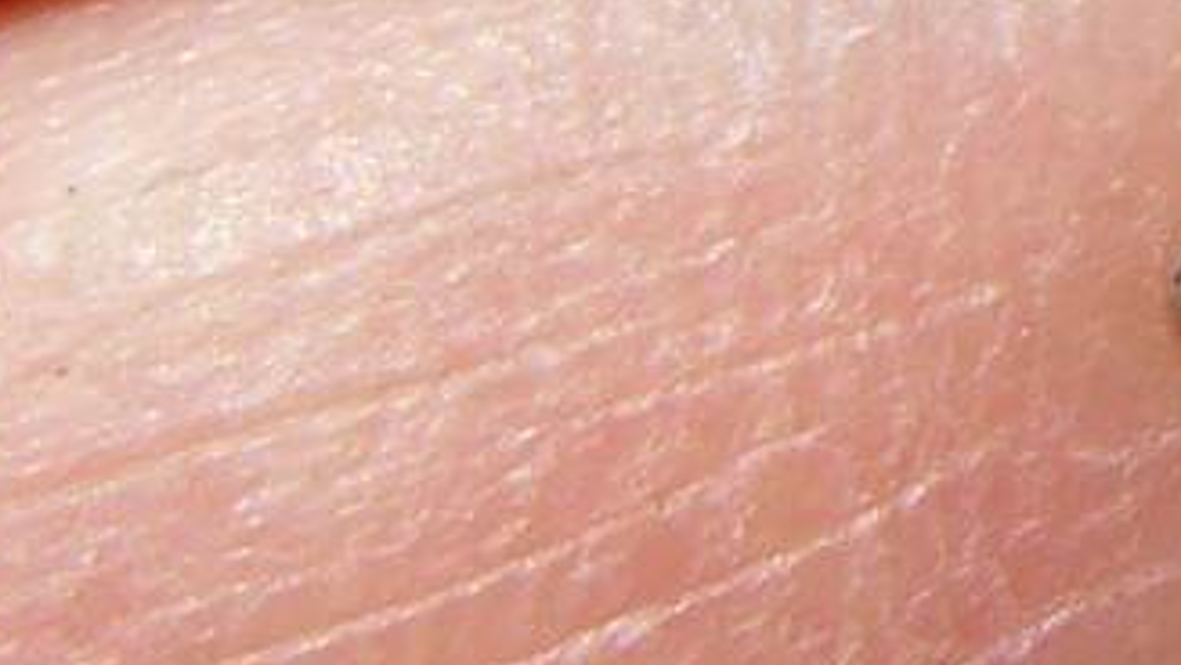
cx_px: 1976
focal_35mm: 246
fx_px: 7704
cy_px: -1225
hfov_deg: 8.5
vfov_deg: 4.7
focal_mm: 6
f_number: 5.6
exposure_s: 1/320
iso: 100
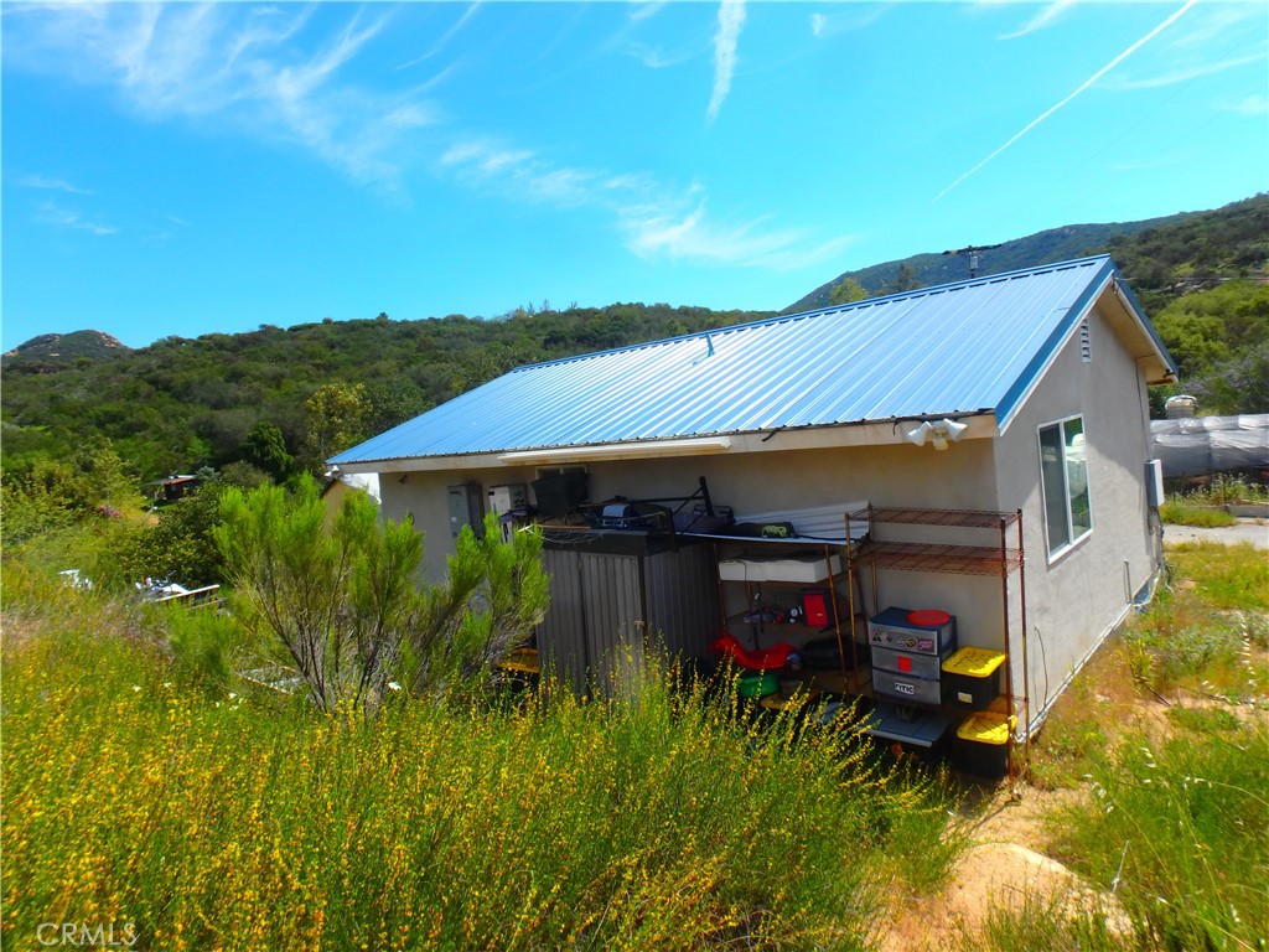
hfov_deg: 79.0
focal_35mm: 21
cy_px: 476
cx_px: 634
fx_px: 770
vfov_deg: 63.4
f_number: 6
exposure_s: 1/400
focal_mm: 3.7
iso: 125
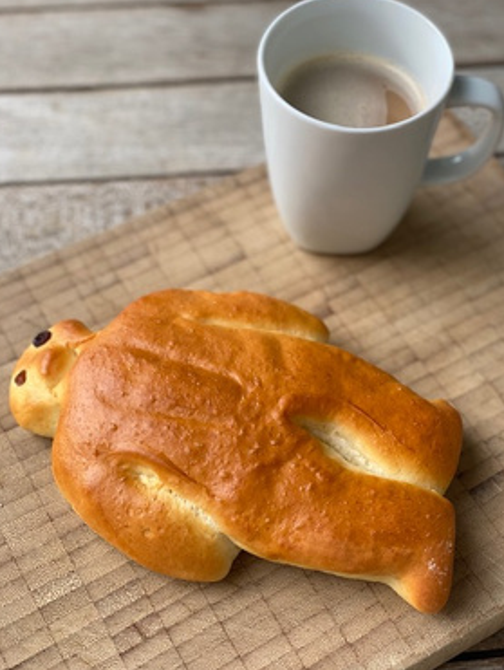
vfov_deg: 34.3
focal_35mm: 56
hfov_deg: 26.1
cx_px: 258
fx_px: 1085
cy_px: 354
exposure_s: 1/158
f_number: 2
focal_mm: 6
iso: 20
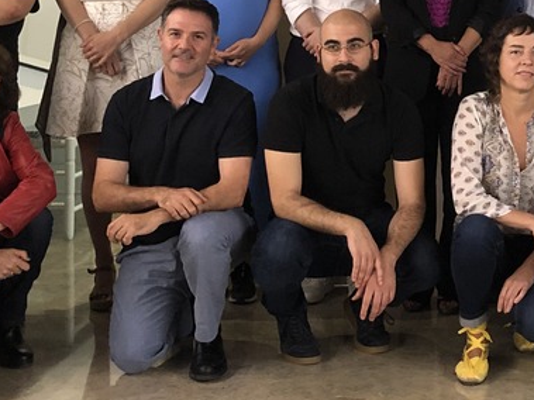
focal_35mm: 78
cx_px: 595
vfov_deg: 18.5
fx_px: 1203
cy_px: 21
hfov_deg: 23.4
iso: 100
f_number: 1.8
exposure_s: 1/11
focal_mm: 3.99
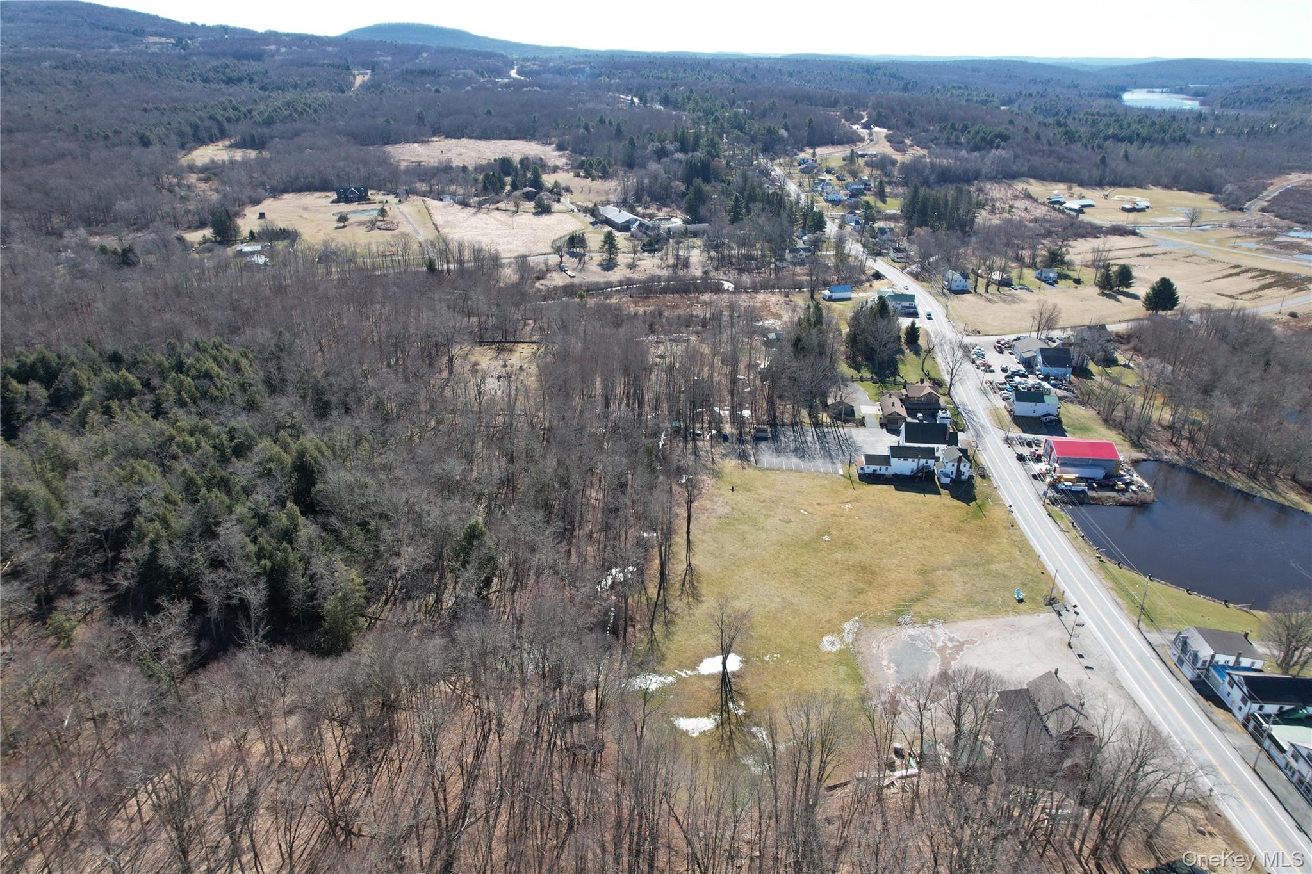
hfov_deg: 78.6
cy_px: 437
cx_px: 656
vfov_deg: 57.2
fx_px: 802
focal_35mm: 22
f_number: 2.8
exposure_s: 1/1000
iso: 200
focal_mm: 8.38
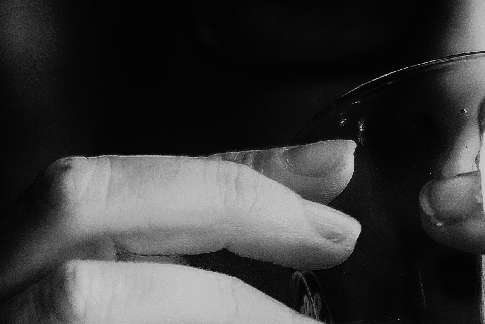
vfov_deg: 6.6
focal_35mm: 207
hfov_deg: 9.9
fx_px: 2789
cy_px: 243
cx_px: 410
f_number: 1.4
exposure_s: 1/125
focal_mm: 35
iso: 400
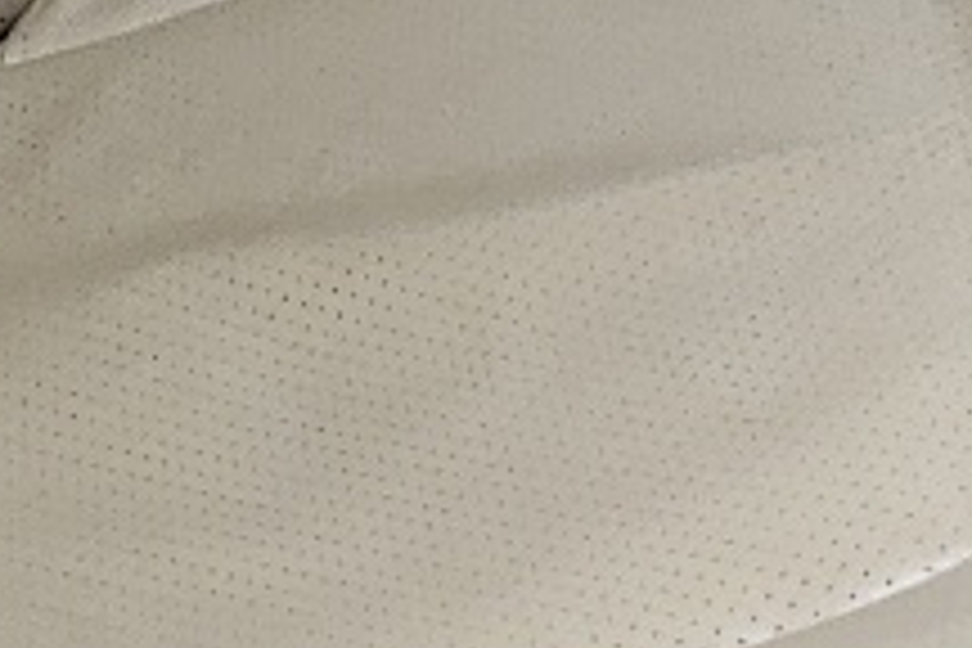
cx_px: 868
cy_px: -1264
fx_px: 5400
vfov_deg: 6.3
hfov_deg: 10.2
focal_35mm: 200
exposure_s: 1/159
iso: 50
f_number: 1.5
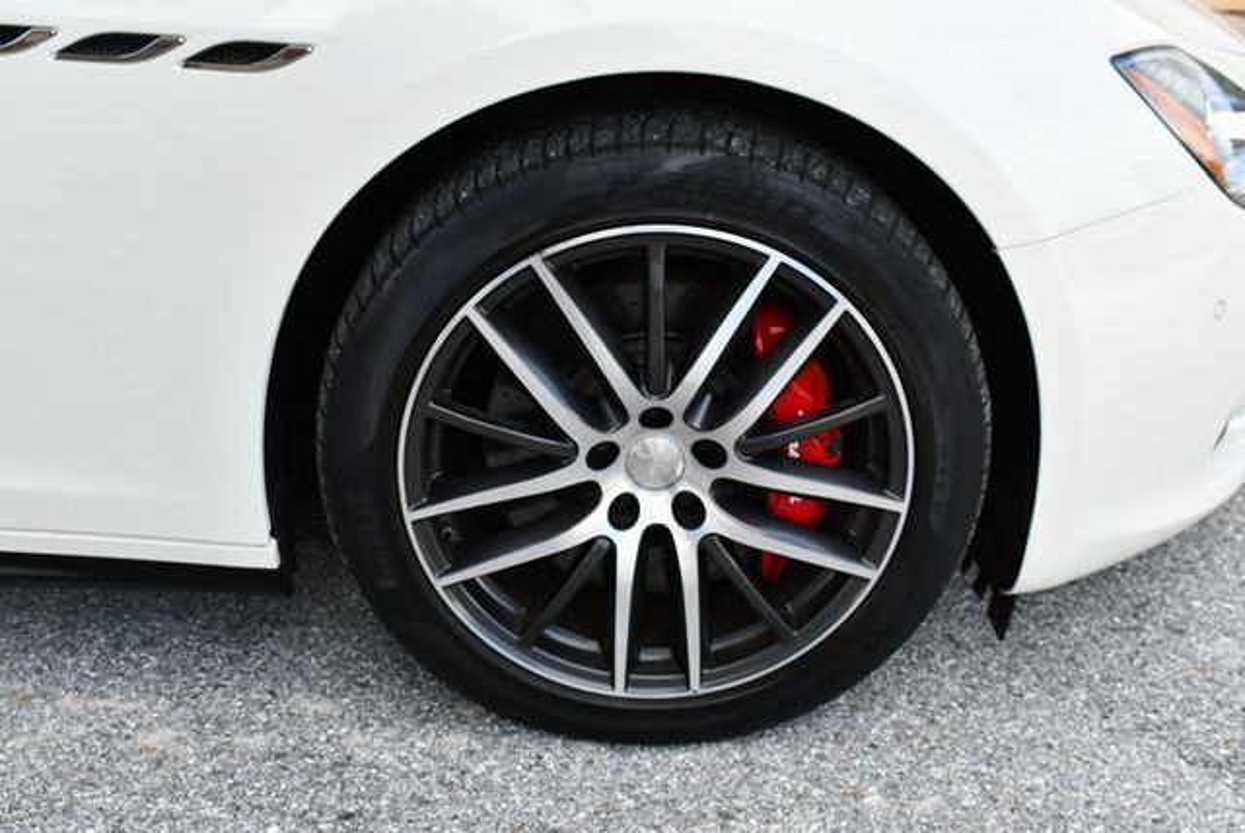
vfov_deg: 30.6
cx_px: 622
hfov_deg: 44.5
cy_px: 416
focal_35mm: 44
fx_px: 1523
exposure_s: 1/250
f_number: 5.6
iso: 250
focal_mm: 22
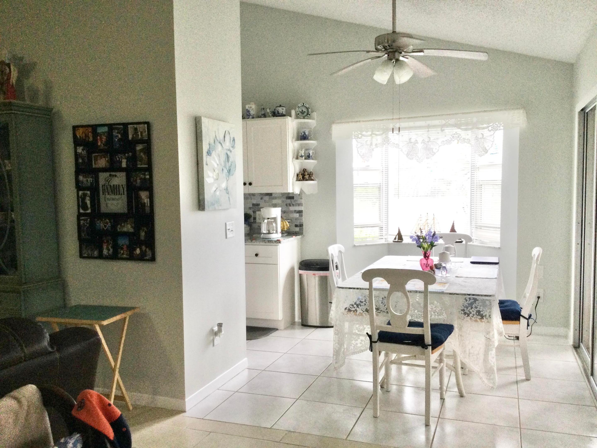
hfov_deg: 58.4
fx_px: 535
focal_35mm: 31
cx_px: 298
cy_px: 224
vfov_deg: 45.4
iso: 25
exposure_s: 1/30
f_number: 2.4
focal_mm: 3.3
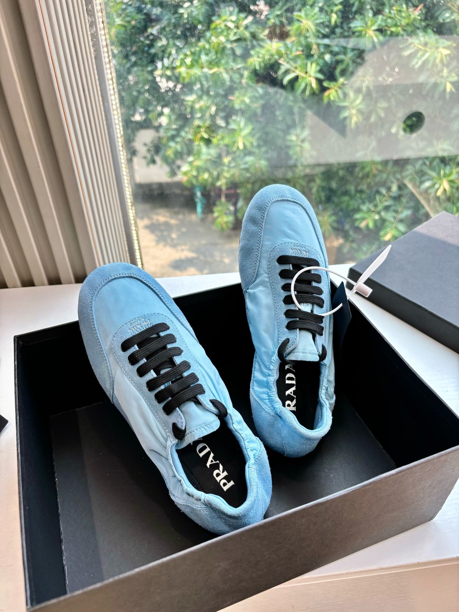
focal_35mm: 26
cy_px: 306
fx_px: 460
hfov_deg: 53.1
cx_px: 230
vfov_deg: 67.3
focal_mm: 5.96
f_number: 1.6
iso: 40
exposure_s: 1/195
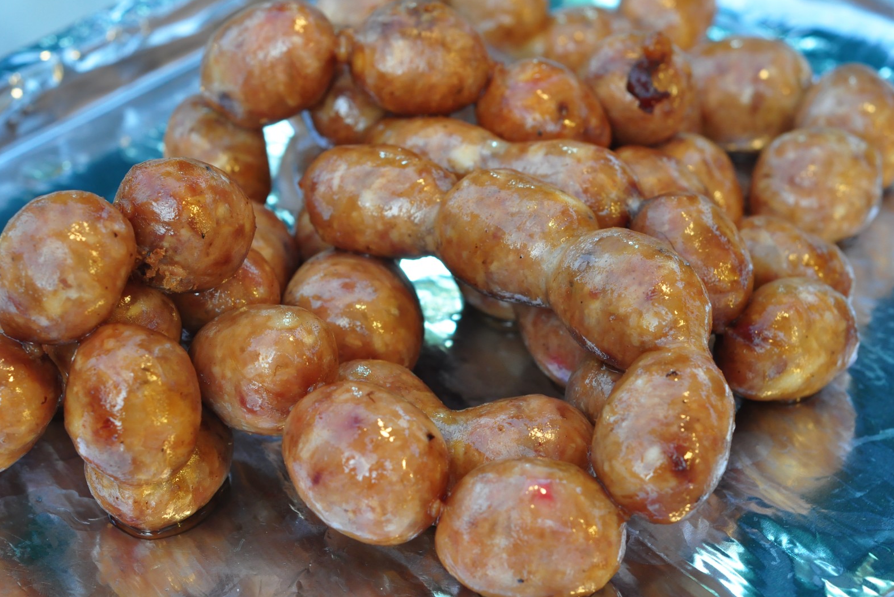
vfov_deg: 18.0
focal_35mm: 76
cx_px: 450
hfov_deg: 26.6
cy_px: 296
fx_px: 1888
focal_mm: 50
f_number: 5
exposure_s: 1/100
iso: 800
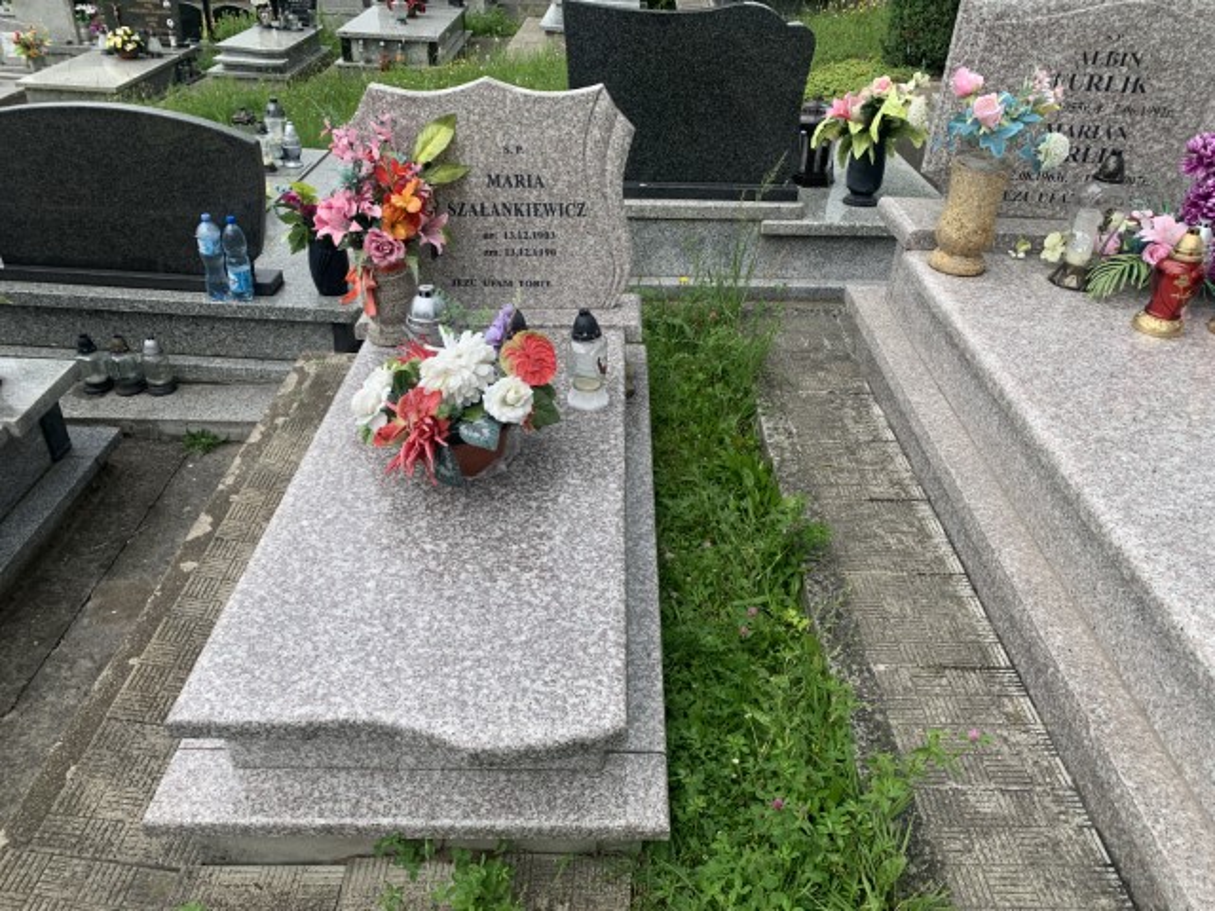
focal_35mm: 26
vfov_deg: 53.1
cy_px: 456
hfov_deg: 67.3
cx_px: 608
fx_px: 913
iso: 25
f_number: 1.8
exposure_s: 1/518
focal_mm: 4.25
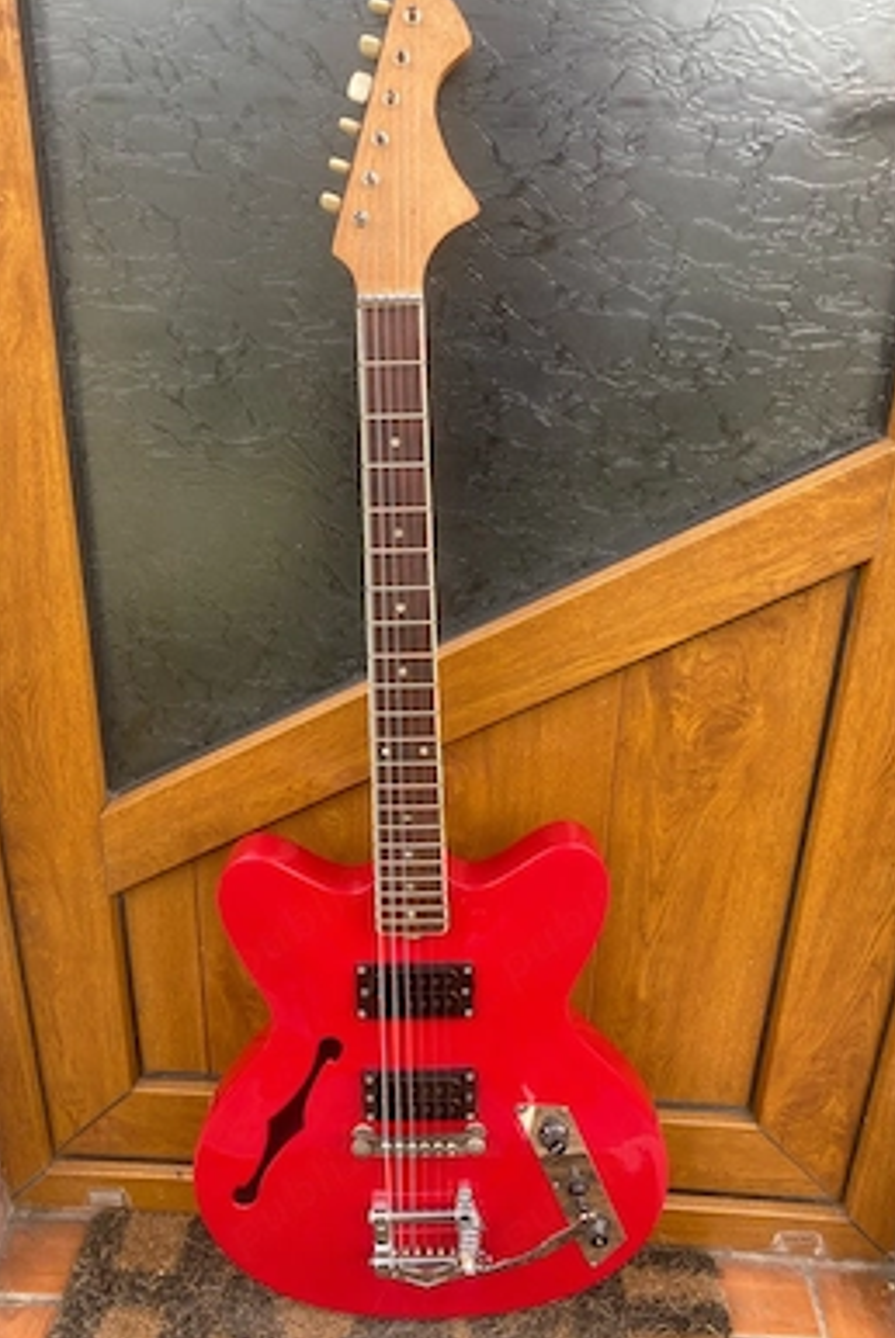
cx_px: 409
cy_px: 669
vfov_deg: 65.4
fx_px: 1042
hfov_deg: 46.4
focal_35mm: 28
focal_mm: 4.25
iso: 64
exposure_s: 1/122
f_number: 1.8
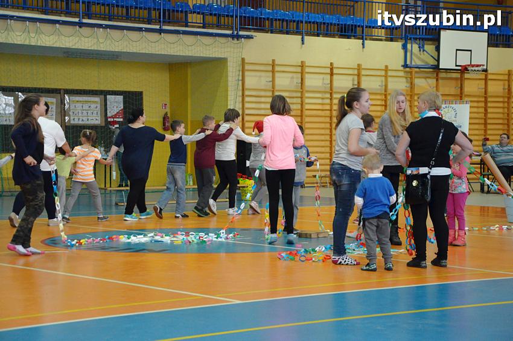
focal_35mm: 87
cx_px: 256
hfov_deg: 23.4
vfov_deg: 15.7
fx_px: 1239
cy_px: 170
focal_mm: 58
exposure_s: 1/100
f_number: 5.6
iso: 3200
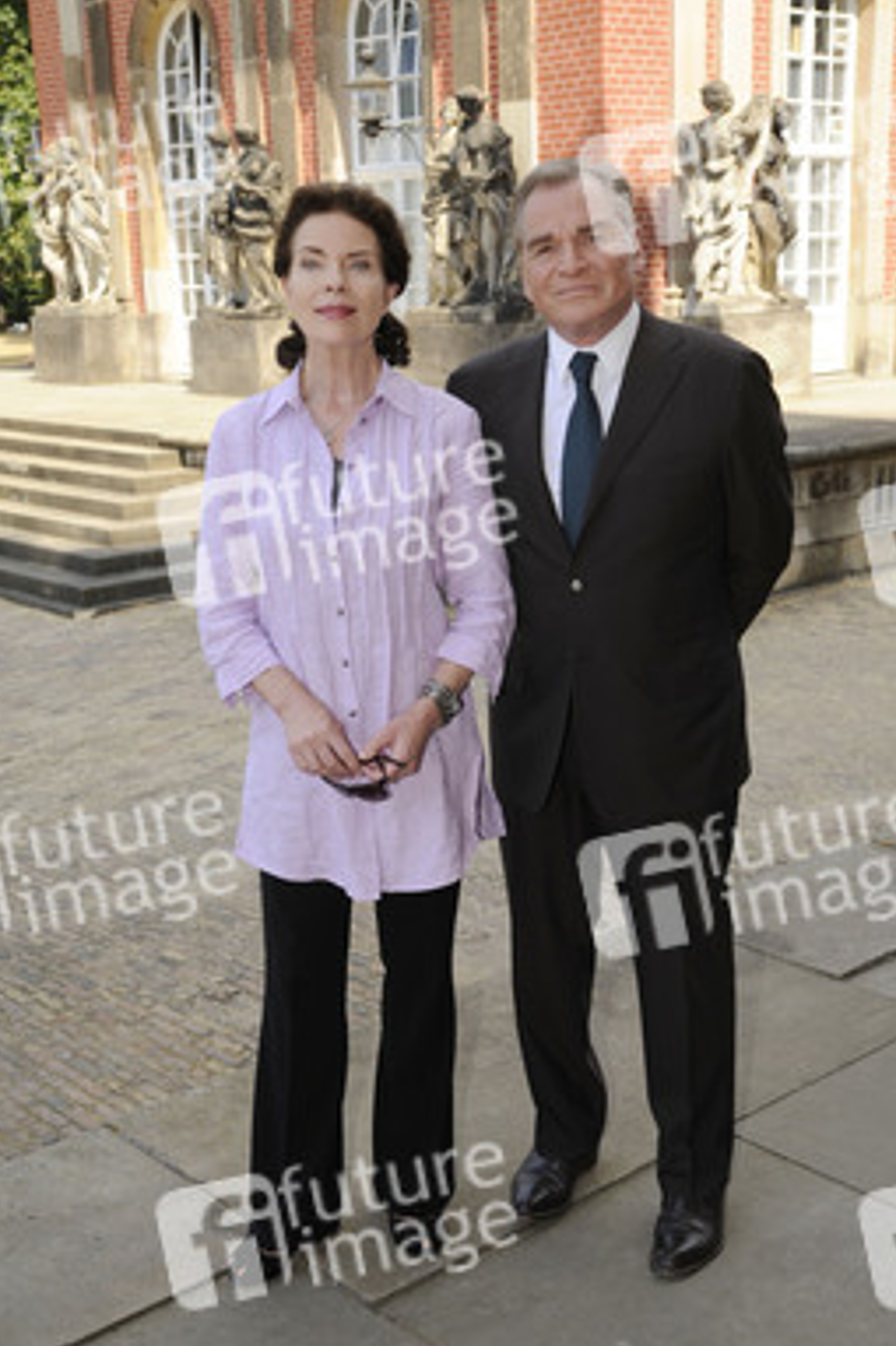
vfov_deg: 41.1
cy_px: 699
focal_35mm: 48
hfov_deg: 28.0
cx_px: 439
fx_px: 1793
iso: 250
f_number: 8
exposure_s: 1/250
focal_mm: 46
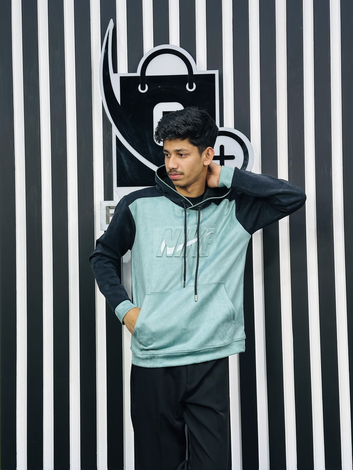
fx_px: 653
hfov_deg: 30.3
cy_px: 235
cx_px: 176
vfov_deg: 39.7
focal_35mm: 48
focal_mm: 6.86
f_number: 1.78
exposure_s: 1/102
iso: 80
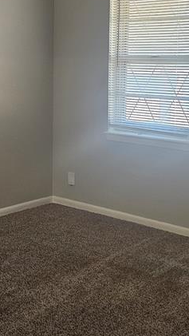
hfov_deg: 19.6
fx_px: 543
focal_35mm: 61
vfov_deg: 33.8
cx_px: 49
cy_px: 90
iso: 250
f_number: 1.7
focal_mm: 6.3
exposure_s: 1/120
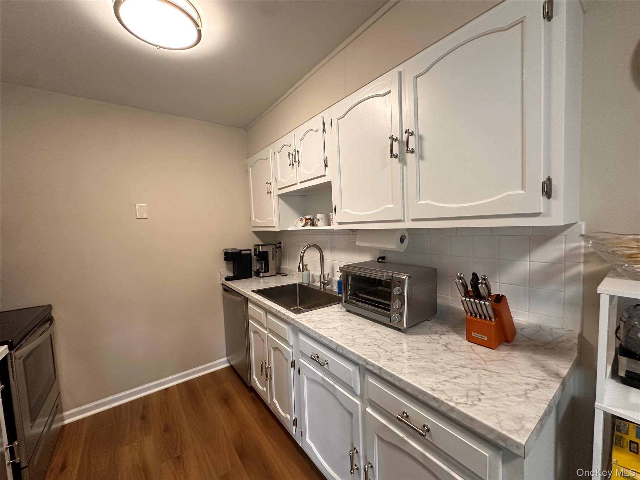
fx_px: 259
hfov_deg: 102.1
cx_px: 320
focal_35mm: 14
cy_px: 240
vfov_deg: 85.7
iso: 320
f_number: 2.2
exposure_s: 1/120
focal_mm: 2.22
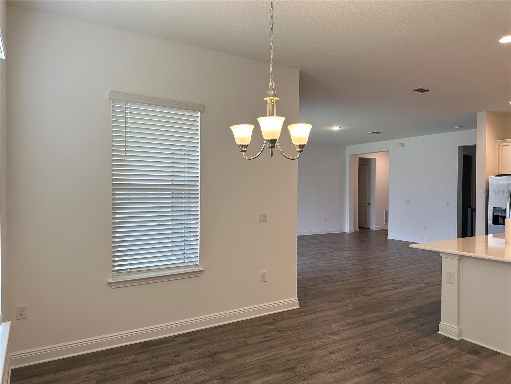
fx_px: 354
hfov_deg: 71.6
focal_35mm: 24
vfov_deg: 56.8
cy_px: 192
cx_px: 256
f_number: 1.78
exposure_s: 1/120
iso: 100
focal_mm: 6.86
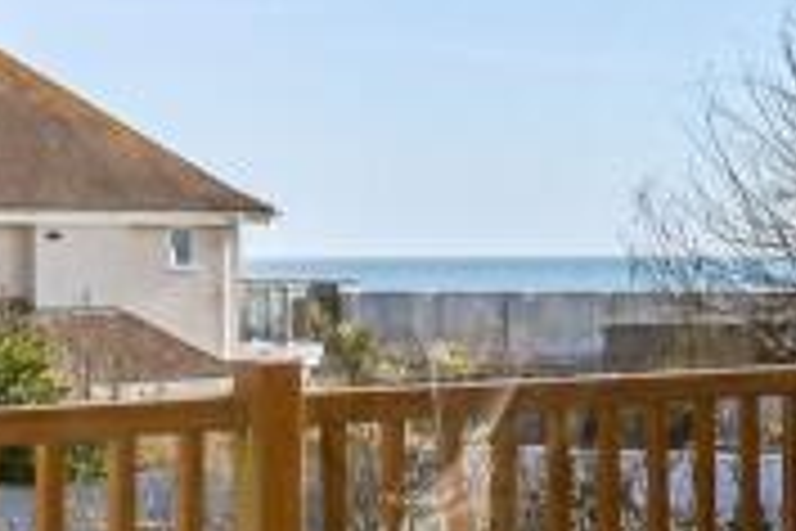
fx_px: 2363
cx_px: 2195
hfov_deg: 12.3
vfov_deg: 12.8
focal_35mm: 107
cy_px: 252
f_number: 18
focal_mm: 18.5
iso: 400
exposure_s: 1/320
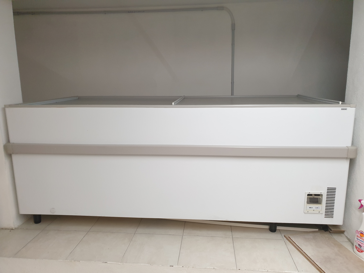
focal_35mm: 26
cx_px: 182
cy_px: 136
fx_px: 273
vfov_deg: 53.1
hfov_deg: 67.3
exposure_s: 1/50
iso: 250
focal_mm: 4.3
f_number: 2.4
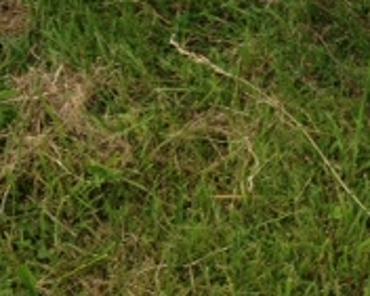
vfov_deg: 12.0
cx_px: 311
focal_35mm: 124
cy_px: -105
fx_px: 1359
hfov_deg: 15.4
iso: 50
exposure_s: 1/159
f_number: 2.4
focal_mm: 4.28
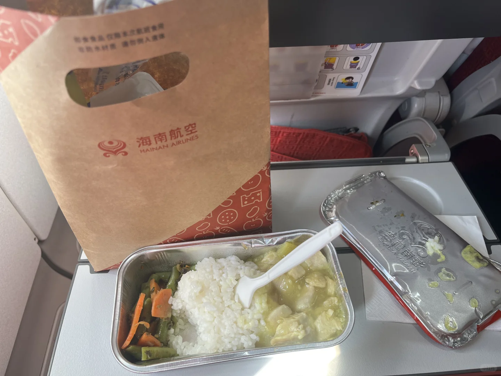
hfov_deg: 67.3
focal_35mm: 26
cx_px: 250
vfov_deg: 53.1
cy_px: 188
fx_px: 376
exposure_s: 1/91
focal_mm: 5.1
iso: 40
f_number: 1.6
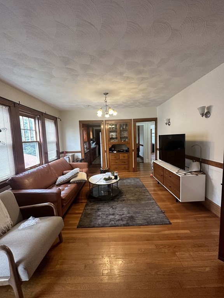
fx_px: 121
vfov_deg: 102.1
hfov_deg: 85.7
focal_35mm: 14
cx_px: 112
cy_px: 149
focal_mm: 2.22
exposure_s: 1/120
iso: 250
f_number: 2.2
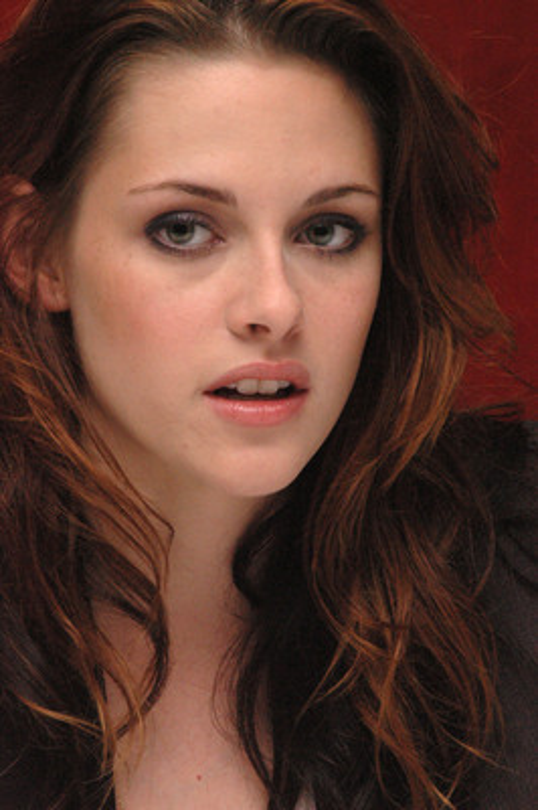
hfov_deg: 5.4
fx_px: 5726
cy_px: 405
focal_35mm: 255
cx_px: 269
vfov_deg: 8.1
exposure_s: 1/800
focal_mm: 170
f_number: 13
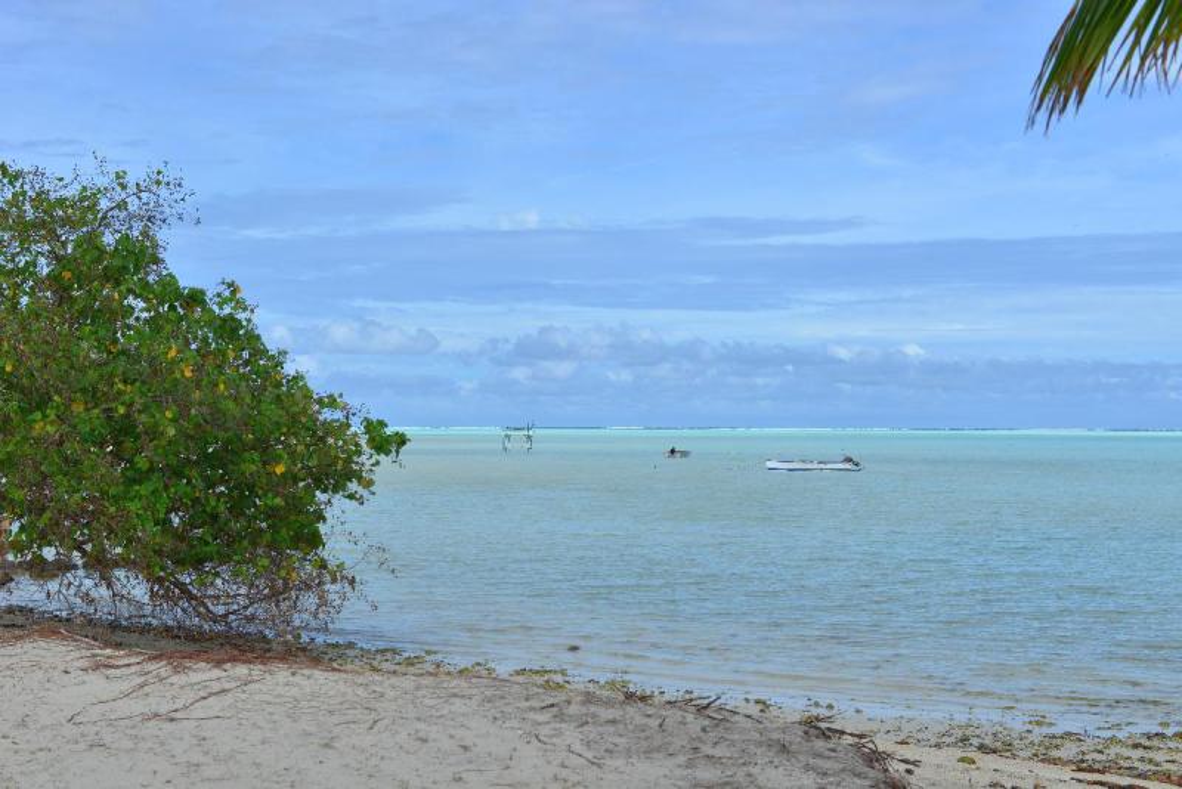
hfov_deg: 35.6
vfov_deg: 24.2
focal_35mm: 56
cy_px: 394
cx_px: 591
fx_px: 1839
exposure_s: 1/500
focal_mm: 56
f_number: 11
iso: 200
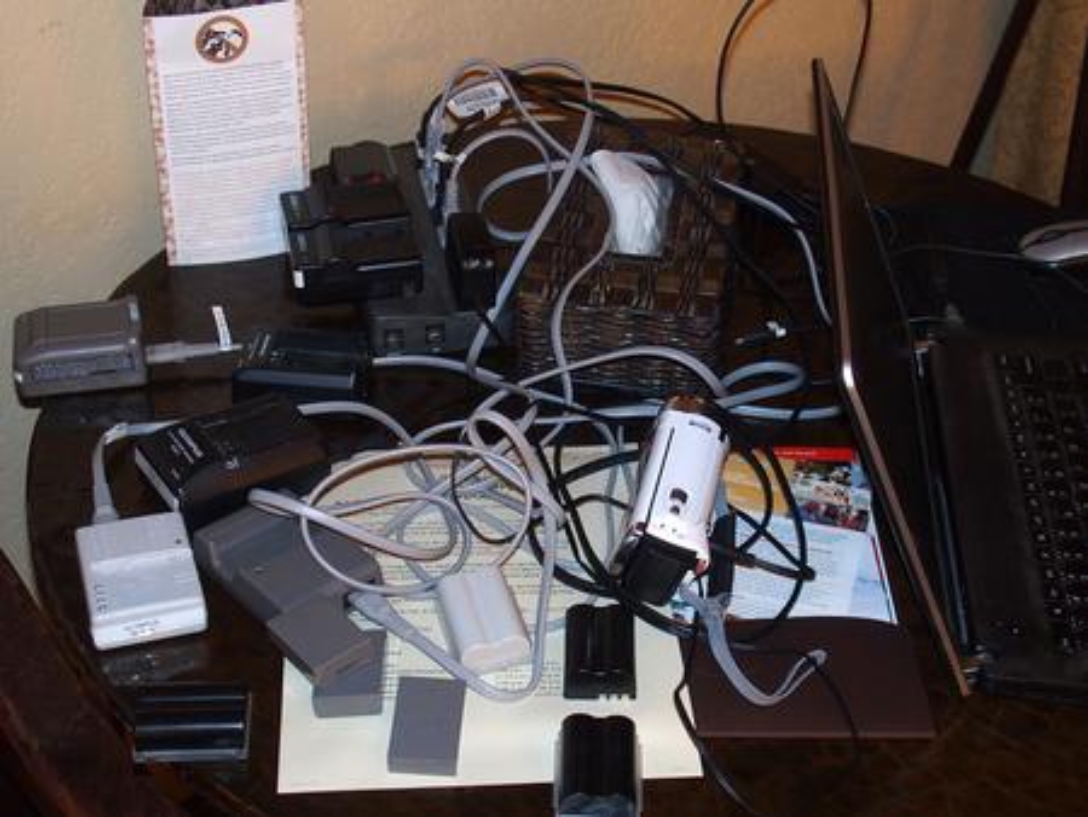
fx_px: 1572
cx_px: 544
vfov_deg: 29.1
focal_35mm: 50
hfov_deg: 38.2
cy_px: 408
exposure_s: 1/50
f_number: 2.8
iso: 400
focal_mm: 10.8
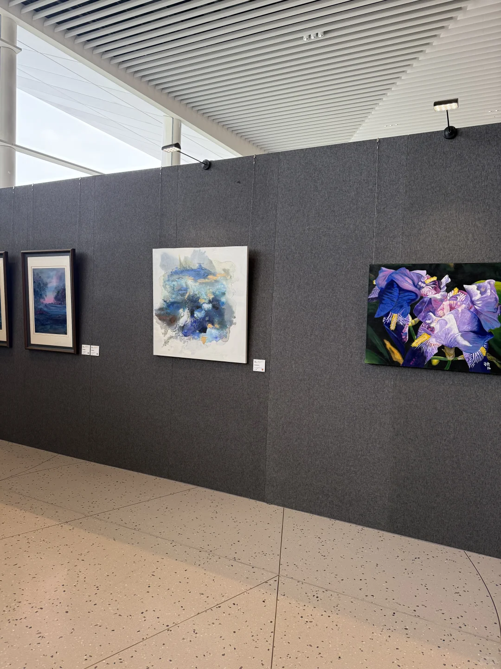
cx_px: 250
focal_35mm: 24
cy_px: 334
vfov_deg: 71.6
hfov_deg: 56.8
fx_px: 463
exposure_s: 1/228
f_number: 1.78
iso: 125
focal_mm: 6.76
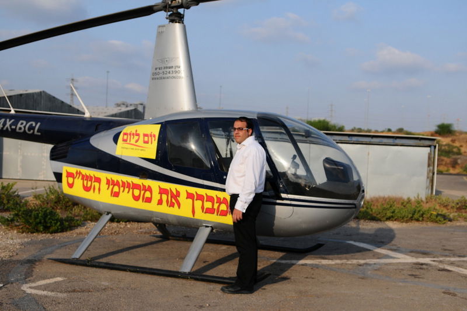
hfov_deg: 43.6
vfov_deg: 29.8
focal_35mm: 45
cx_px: 234
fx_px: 583
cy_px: 156
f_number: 4
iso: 200
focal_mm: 30
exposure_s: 1/1600
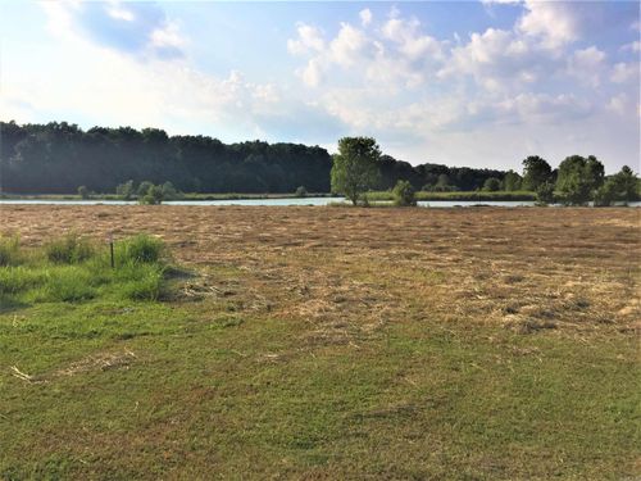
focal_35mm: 29
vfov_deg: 48.2
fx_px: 537
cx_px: 320
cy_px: 240
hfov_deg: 61.7
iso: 32
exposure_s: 1/3597
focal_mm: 4.15
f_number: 2.2
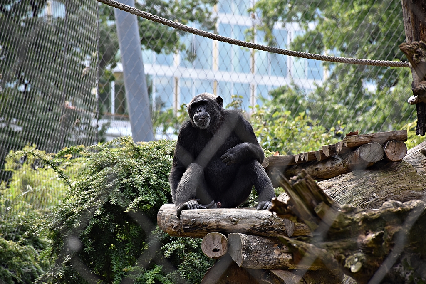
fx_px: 2485
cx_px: 213
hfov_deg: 9.8
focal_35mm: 210
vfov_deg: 6.5
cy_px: 142
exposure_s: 1/320
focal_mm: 140
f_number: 5.6
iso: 400
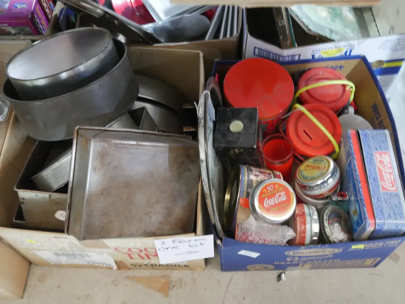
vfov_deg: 39.7
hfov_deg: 51.3
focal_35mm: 36
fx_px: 421
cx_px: 202
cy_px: 152
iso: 3200
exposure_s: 1/30
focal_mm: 18
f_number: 4
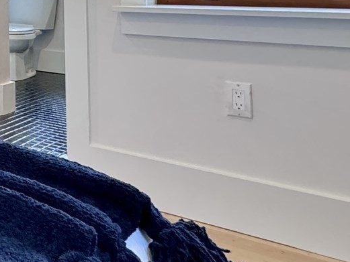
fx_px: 556
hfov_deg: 26.2
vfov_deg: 24.4
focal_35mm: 55
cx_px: -166
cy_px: -40
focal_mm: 2.22
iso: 400
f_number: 2.2
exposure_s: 1/60
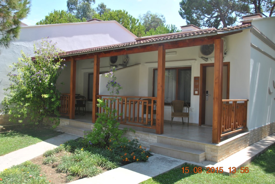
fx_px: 229
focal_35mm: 30
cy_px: 92
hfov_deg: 61.9
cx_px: 138
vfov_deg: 43.7
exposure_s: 1/160
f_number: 6.3
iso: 100
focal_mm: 20
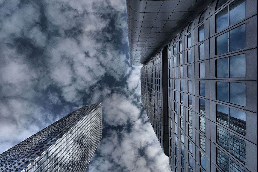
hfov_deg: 61.9
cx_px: 129
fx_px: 215
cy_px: 86
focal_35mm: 30
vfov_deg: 43.6
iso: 320
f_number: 7.1
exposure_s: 1/800
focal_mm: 20
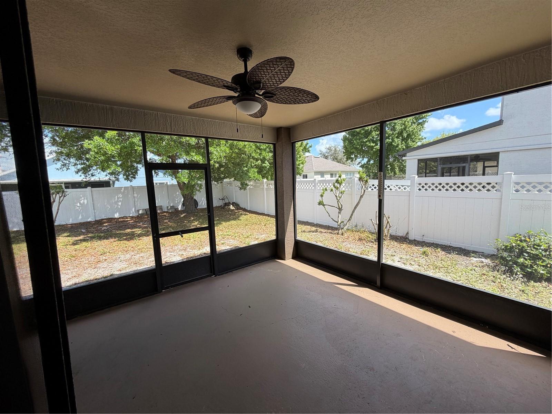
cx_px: 276
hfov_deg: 102.1
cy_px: 207
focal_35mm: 14
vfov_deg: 85.7
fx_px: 223
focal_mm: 2.22
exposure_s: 1/379
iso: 50
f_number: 2.2
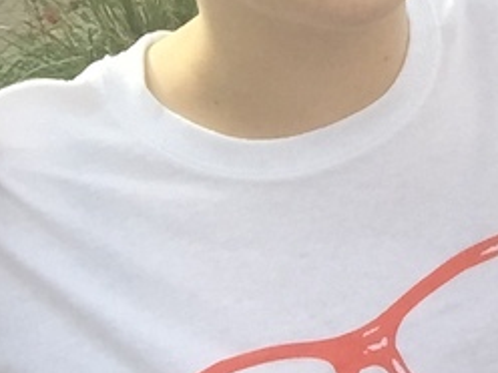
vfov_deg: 16.4
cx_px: 699
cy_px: 213
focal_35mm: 90
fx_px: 1295
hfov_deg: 19.5
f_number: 2.2
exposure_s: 1/440
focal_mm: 2.65
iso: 32
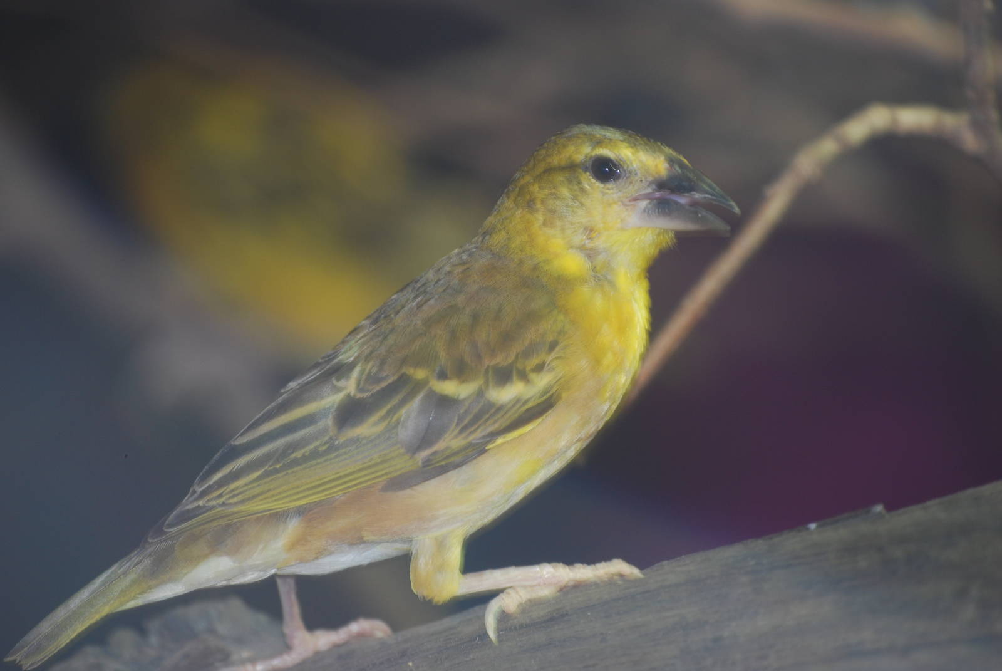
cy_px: 336
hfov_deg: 5.1
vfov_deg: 3.4
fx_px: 11286
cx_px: 501
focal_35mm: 405
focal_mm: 270
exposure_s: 1/60
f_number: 5.6
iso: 200
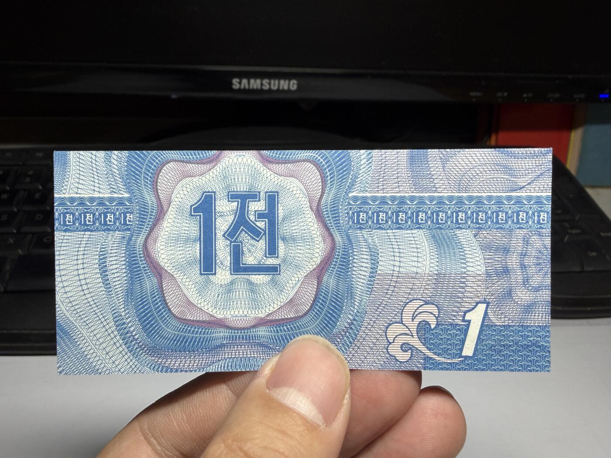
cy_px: 229
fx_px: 459
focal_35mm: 26
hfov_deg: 67.3
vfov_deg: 53.1
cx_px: 306
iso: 64
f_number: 2.2
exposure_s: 1/121
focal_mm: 2.22
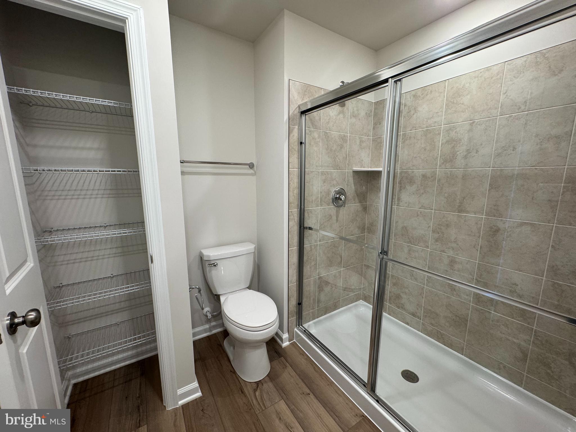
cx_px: 288
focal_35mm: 14
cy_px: 216
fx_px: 233
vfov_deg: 85.7
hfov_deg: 102.1
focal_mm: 2.22
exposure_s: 1/120
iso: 200
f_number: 2.2
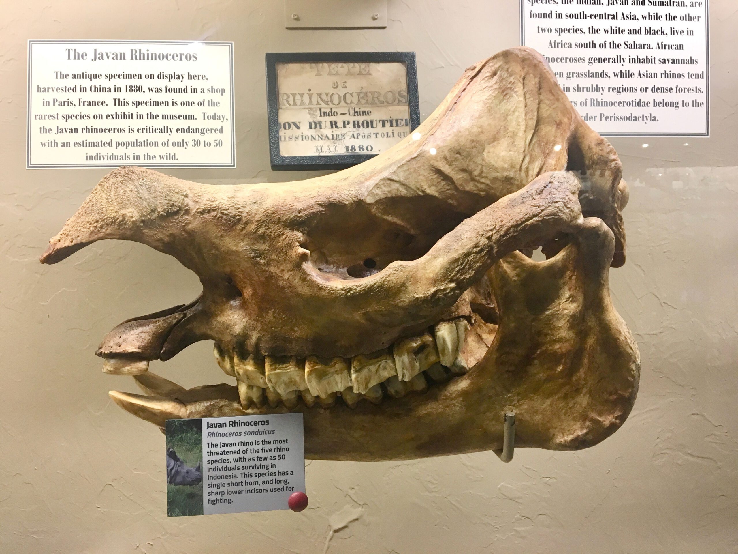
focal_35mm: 29
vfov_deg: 48.2
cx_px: 369
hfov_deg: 61.7
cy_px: 277
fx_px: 618
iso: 64
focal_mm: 4.15
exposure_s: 1/30
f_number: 2.2
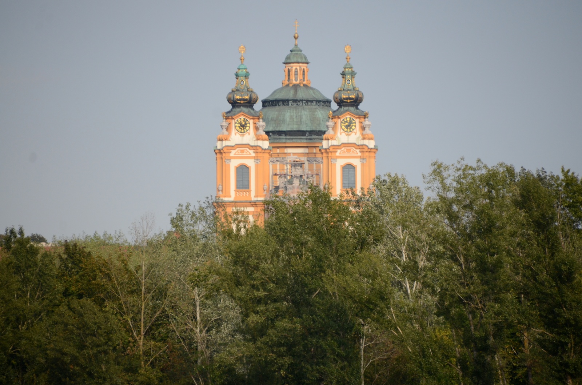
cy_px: 192
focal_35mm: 450
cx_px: 291
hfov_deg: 4.6
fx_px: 7258
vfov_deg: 3.0
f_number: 6.3
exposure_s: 1/1250
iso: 400
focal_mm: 300
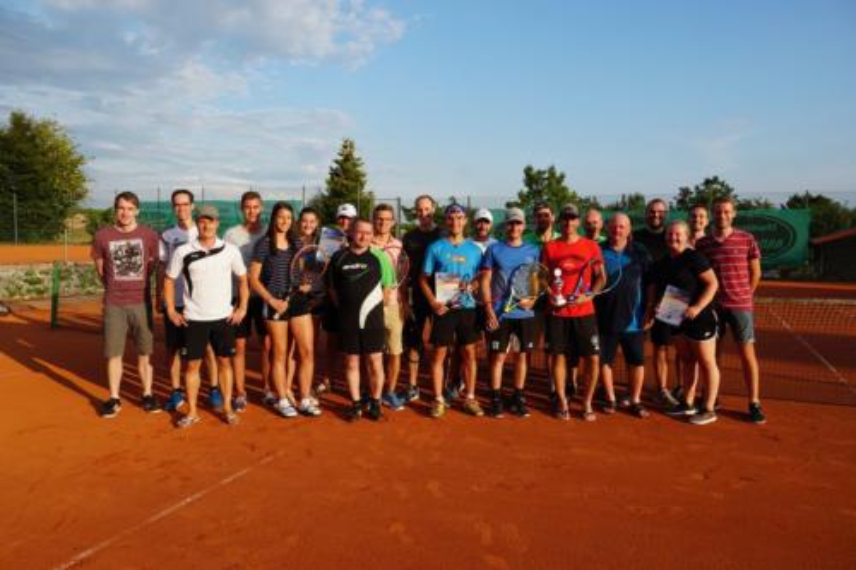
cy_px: 285
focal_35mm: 27
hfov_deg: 67.4
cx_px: 428
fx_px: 642
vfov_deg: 47.9
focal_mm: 18
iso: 100
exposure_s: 1/100
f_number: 10
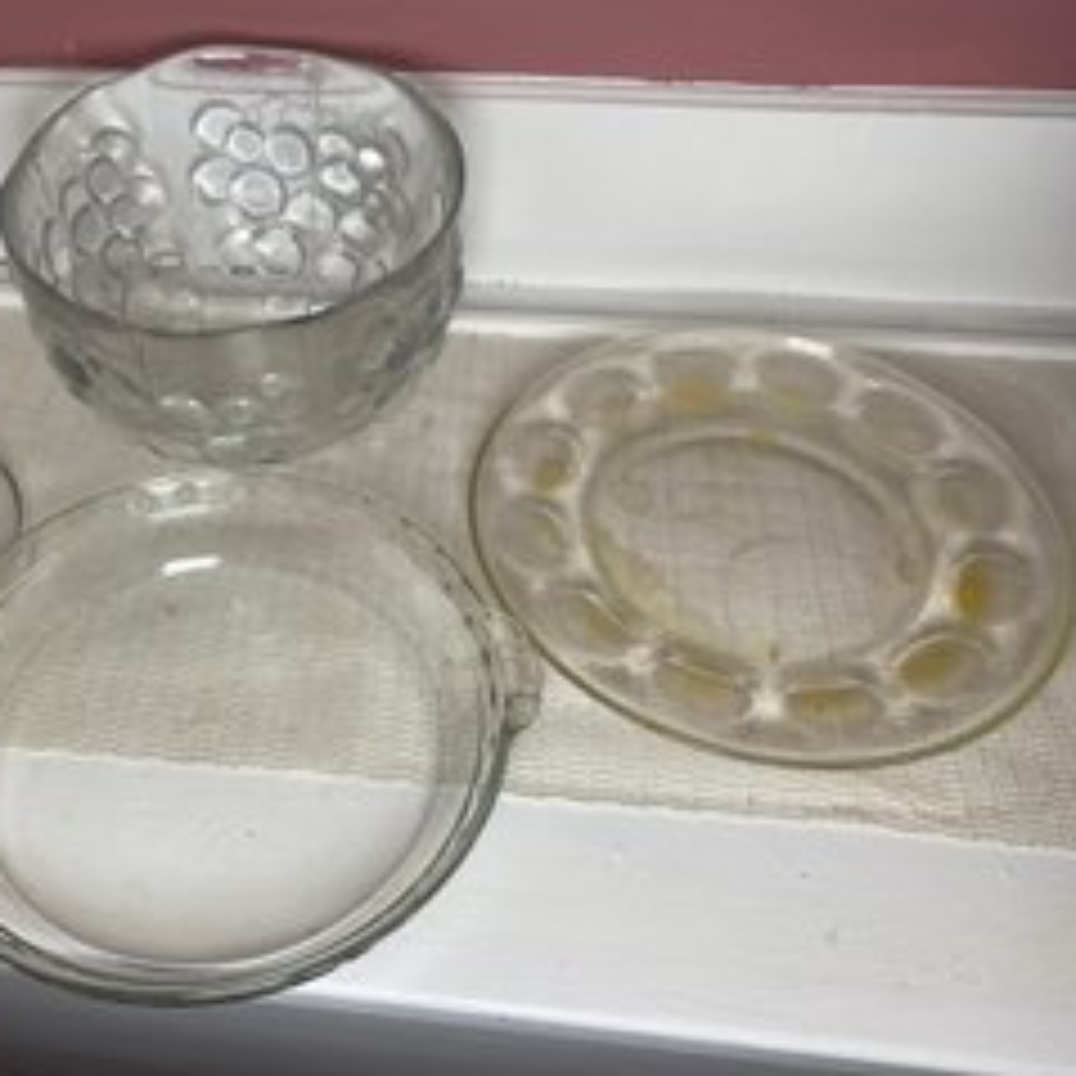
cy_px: 520
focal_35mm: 33
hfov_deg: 48.8
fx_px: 1161
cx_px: 349
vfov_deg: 49.7
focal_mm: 4.25
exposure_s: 1/120
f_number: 1.8
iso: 64
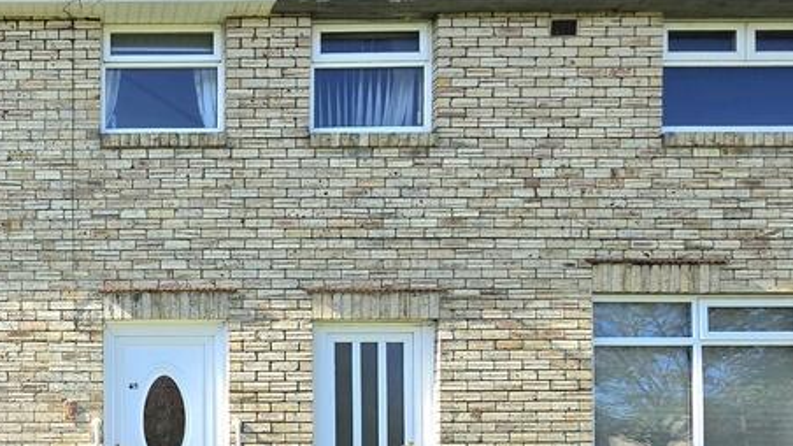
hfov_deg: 53.6
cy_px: 439
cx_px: 61
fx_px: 652
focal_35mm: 31
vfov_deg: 34.6
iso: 50
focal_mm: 2.2
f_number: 2.2
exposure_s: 1/1250
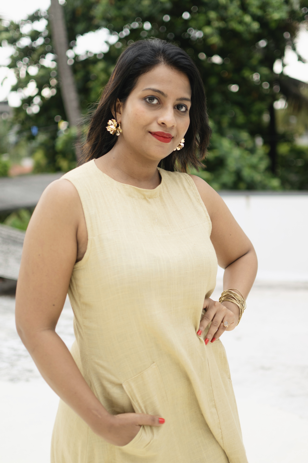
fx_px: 668
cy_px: 232
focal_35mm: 52
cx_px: 154
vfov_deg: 38.2
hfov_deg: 26.0
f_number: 2
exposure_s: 1/250
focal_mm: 35
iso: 125
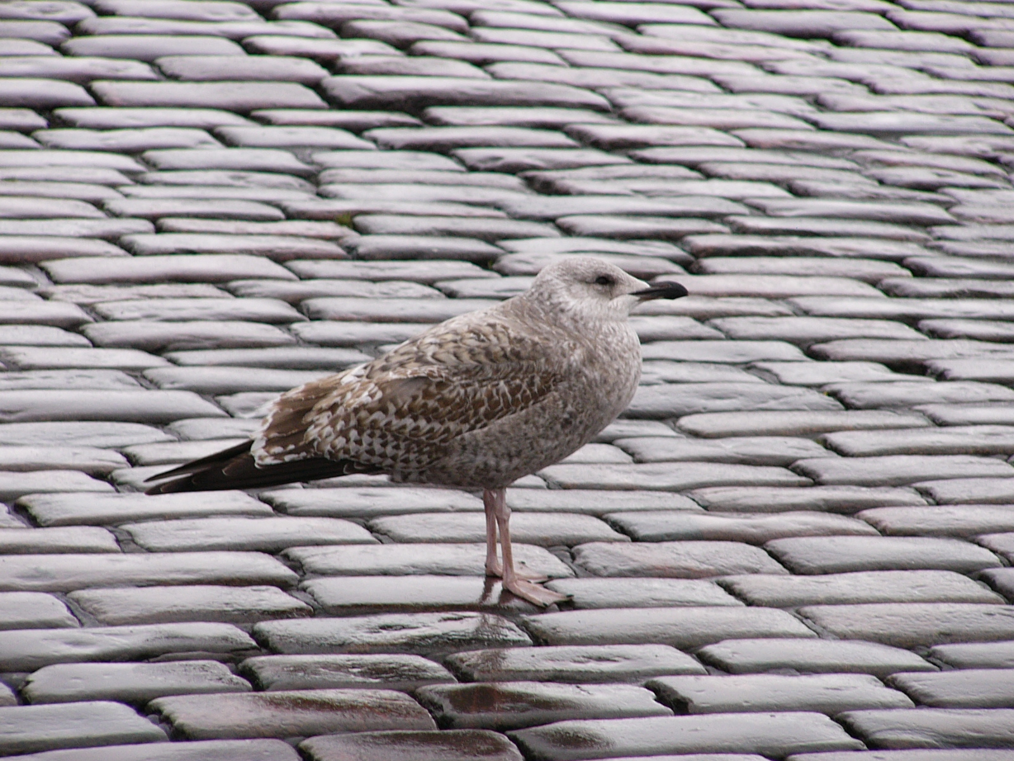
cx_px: 507
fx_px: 7938
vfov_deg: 5.5
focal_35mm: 271
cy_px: 380
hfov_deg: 7.3
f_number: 2.8
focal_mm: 35.6
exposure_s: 1/50
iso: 75
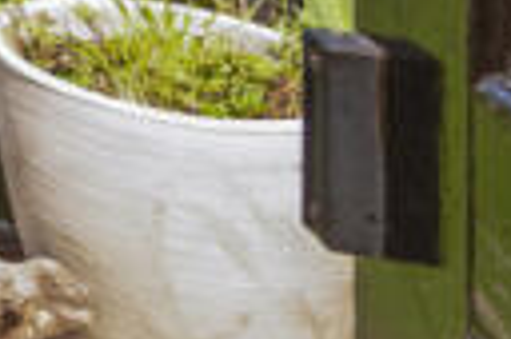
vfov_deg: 9.6
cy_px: -656
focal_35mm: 112
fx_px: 1588
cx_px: -1158
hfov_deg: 10.3
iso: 200
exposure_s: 1/160
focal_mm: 14
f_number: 8
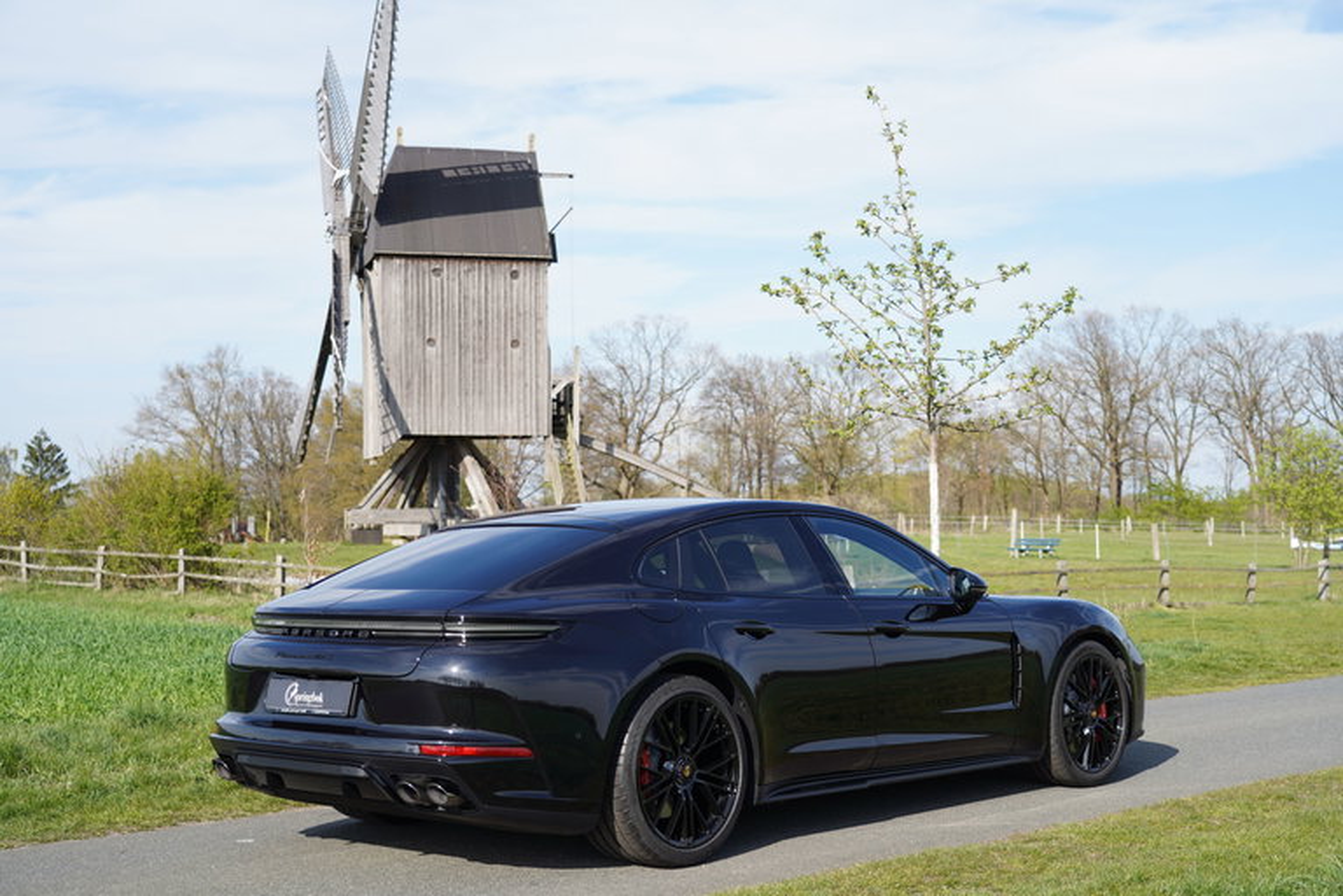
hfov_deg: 41.9
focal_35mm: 47
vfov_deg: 28.6
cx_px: 672
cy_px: 448
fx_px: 1753
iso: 100
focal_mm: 47
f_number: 4
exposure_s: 1/640
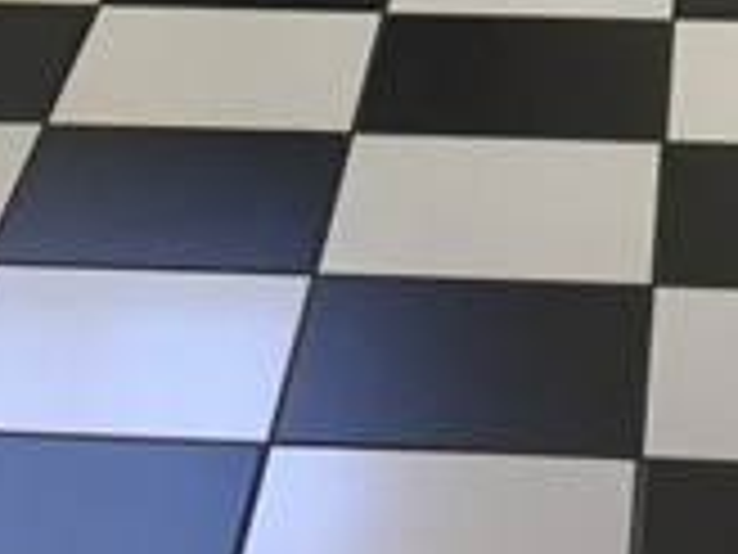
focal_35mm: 181
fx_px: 3859
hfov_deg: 10.9
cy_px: -1058
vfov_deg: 7.3
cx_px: 400
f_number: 2.2
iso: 80
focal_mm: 4.15
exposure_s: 1/30
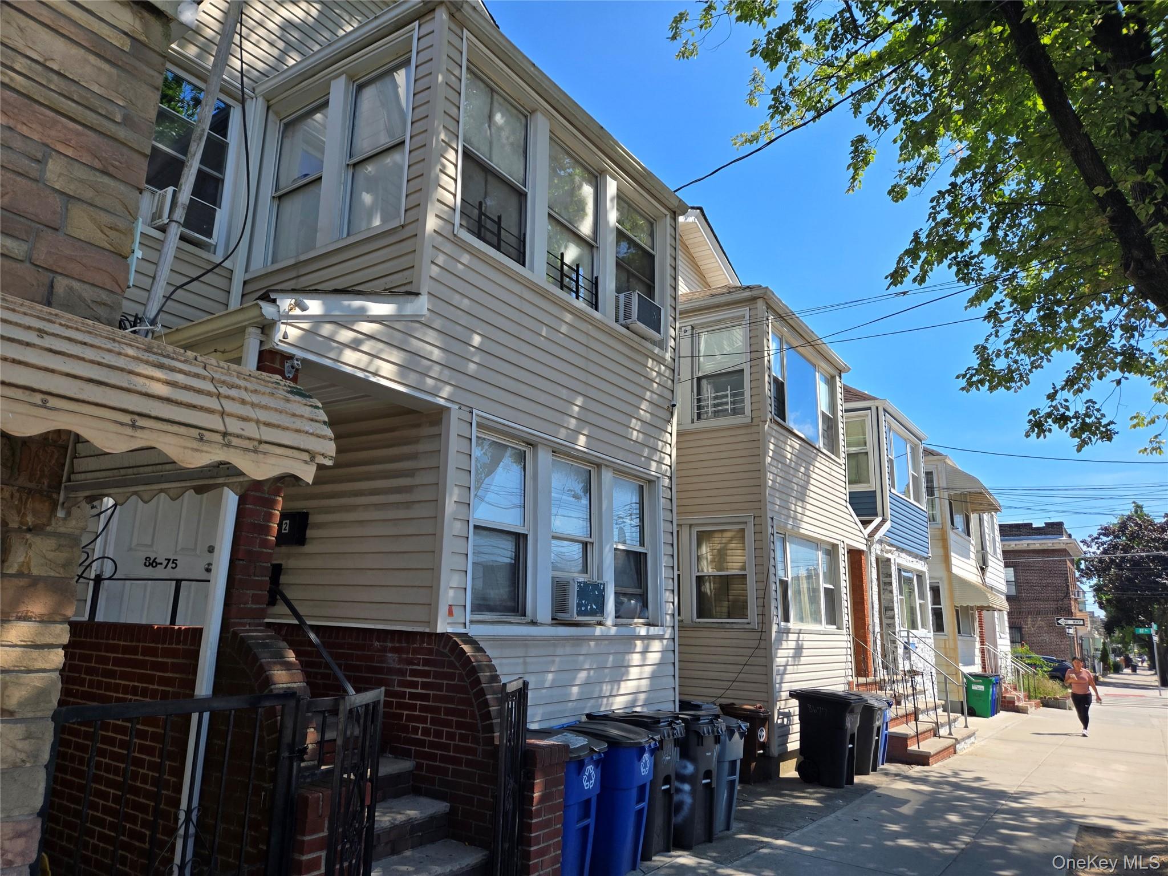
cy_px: 438
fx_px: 776
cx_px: 584
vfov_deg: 58.9
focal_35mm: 23
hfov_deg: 73.9
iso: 64
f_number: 1.8
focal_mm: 5.4
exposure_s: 1/2921
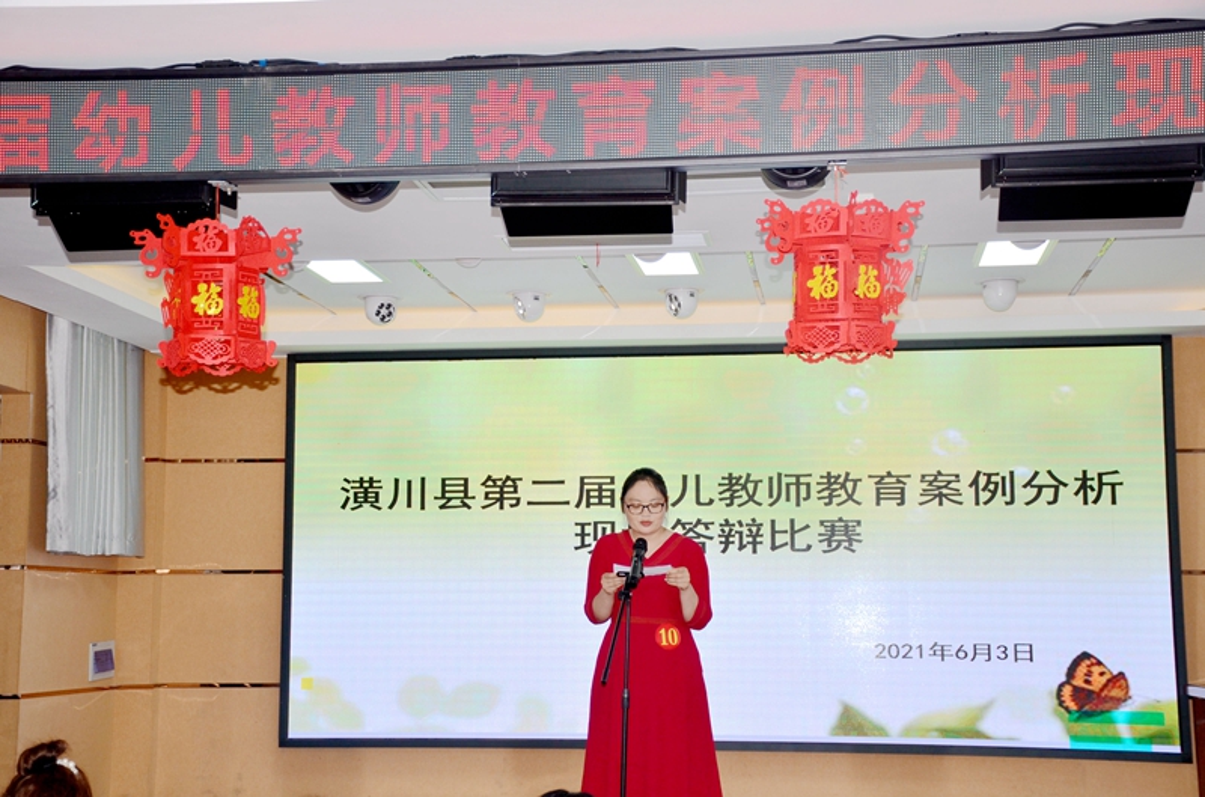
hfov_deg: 35.1
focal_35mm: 57
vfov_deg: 23.6
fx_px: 1903
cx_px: 602
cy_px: 398
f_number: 4.2
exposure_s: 1/200
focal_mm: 38
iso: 200
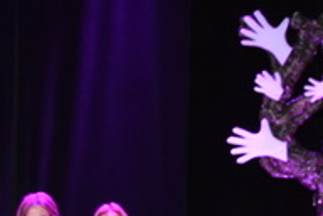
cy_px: 289
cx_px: -67
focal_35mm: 90
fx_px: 807
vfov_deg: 14.5
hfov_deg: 21.0
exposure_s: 1/60
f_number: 3.5
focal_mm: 18
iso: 500
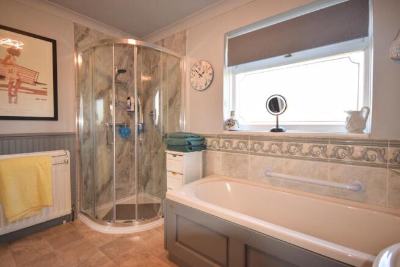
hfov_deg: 95.0
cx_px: 200
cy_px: 134
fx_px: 183
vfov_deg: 72.1
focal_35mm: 16
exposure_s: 1/100
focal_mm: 11
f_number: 5
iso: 800
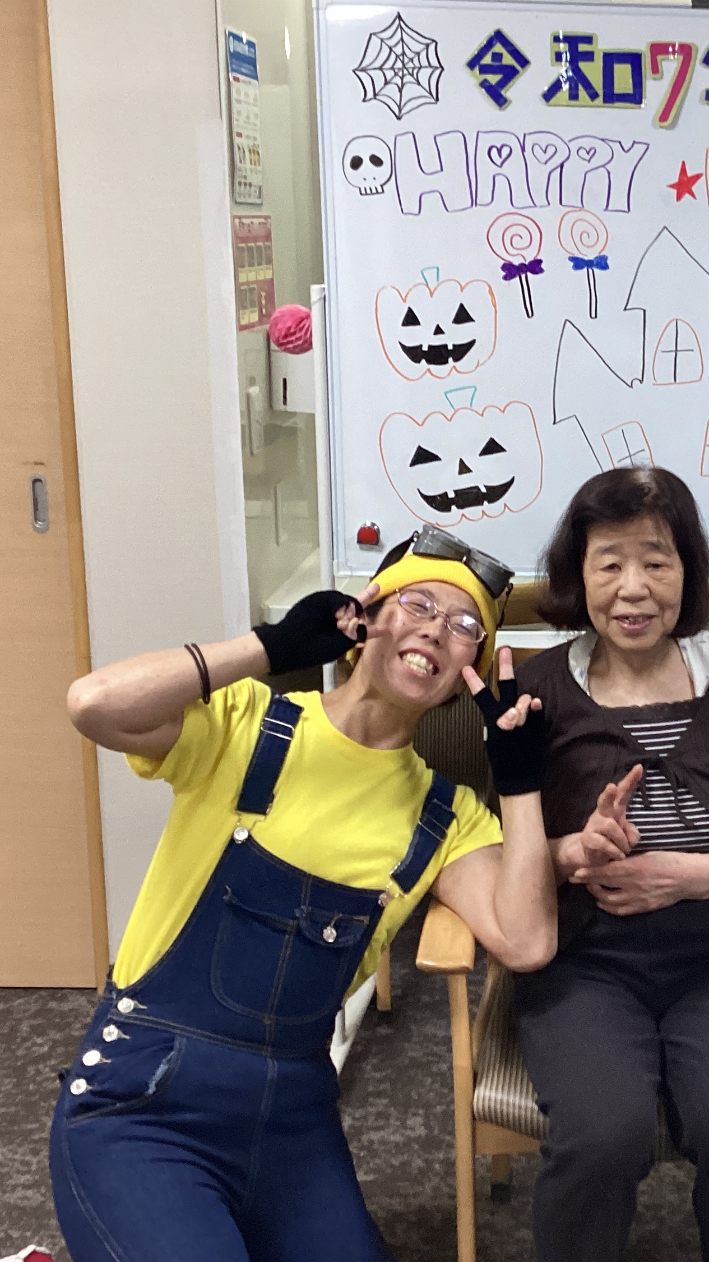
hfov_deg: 23.4
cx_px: 706
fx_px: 1638
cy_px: 586
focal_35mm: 49
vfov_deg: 42.1
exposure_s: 1/50
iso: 125
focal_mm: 3.3
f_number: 2.4
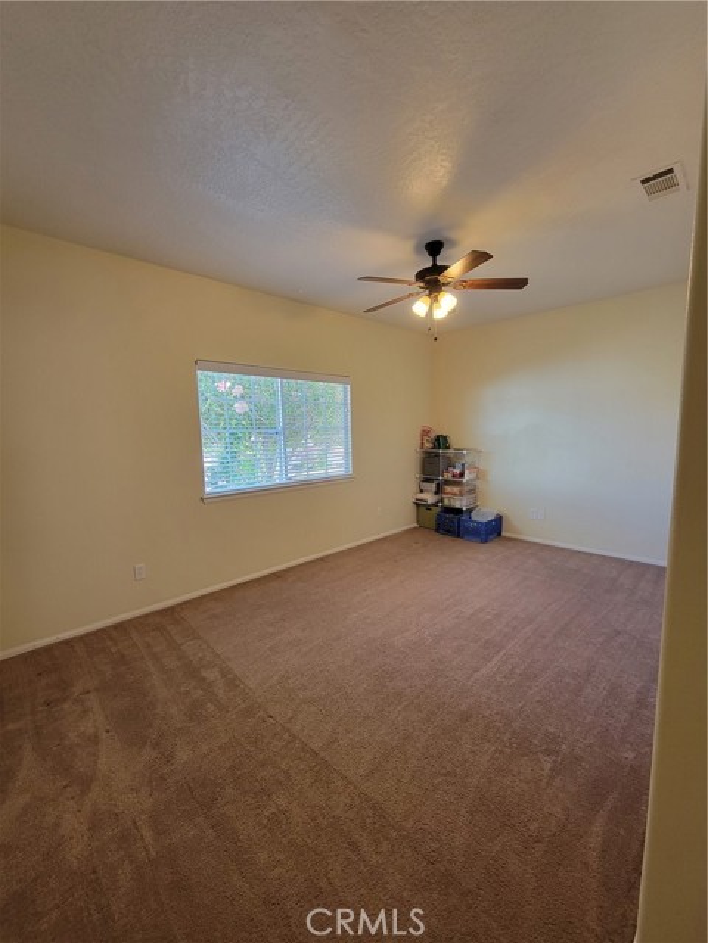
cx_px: 354
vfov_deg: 106.2
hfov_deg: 89.9
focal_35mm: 13
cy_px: 472
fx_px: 355
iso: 200
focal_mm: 2.2
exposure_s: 1/60
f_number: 2.2
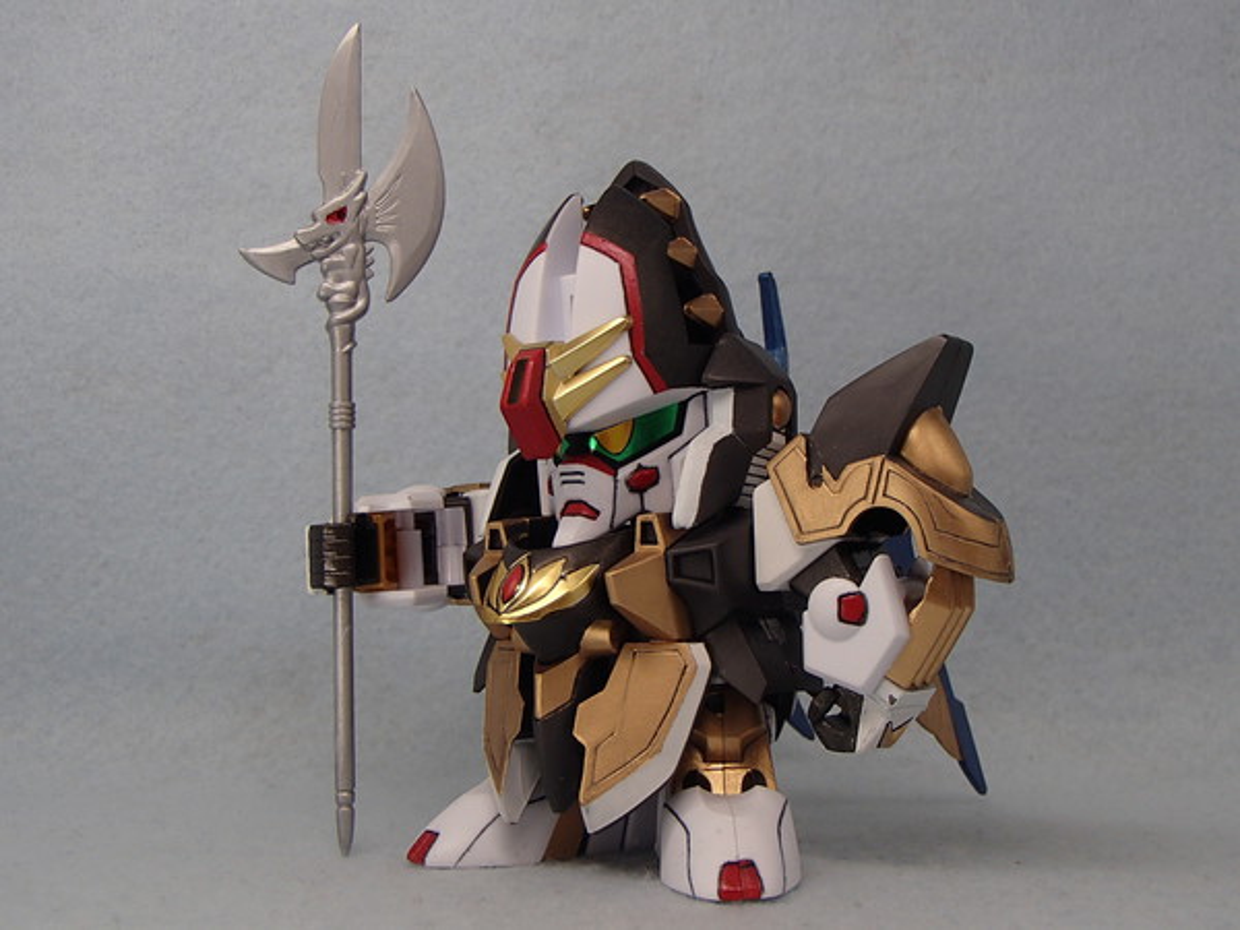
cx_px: 620
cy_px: 465
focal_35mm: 37
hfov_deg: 50.1
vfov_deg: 38.7
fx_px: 1325
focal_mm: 6.64
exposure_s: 1/160
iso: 160
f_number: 4.7
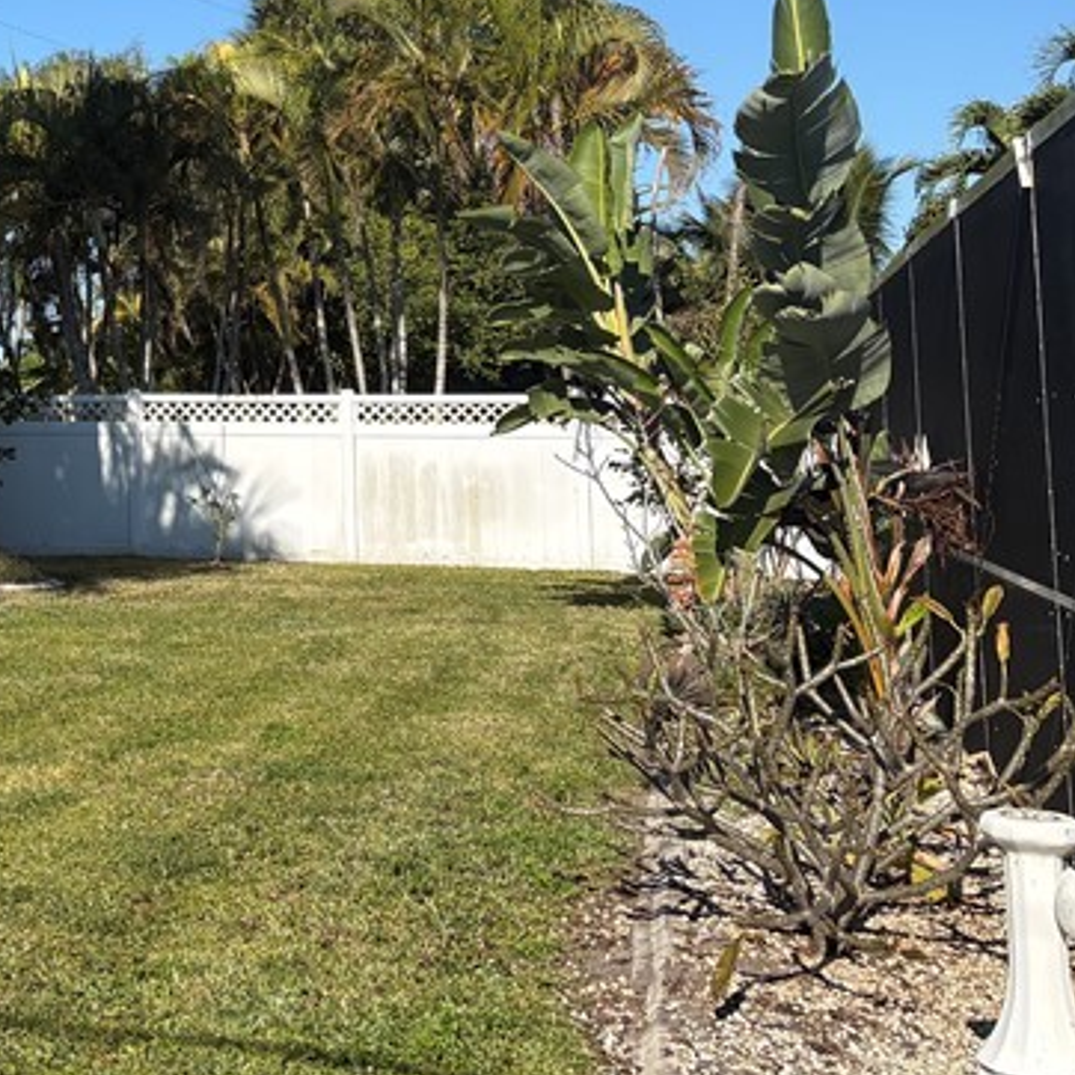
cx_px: -92
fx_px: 2284
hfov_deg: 24.8
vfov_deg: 25.8
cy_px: 143
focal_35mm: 65
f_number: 1.6
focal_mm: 5.96
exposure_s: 1/3623
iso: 50
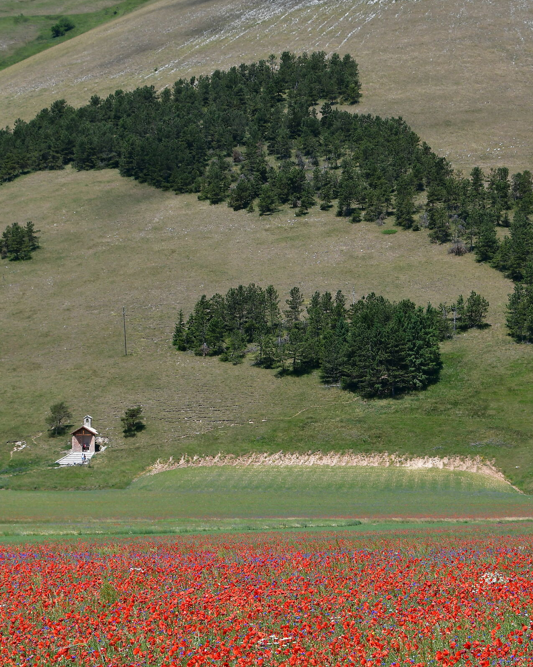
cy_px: 333
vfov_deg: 18.1
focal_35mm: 106
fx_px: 2090
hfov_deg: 14.5
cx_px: 314
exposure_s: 1/250
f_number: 8
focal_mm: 50
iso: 100
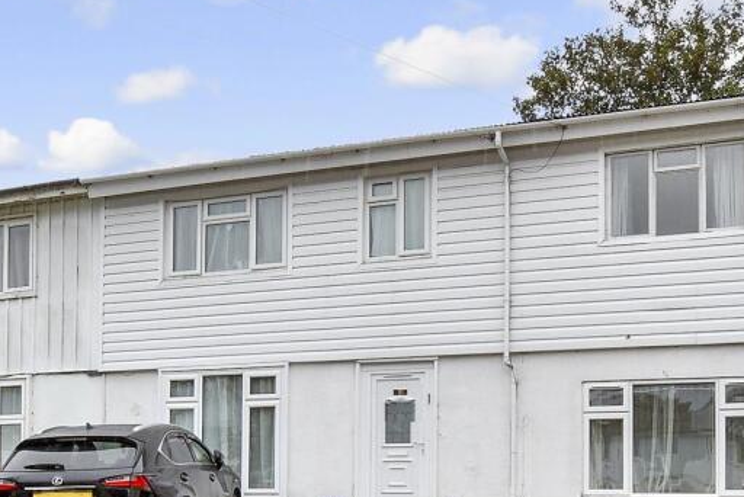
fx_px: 620
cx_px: 267
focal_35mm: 30
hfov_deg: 60.9
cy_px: 364
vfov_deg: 42.5
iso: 200
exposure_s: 1/160
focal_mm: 10
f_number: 8
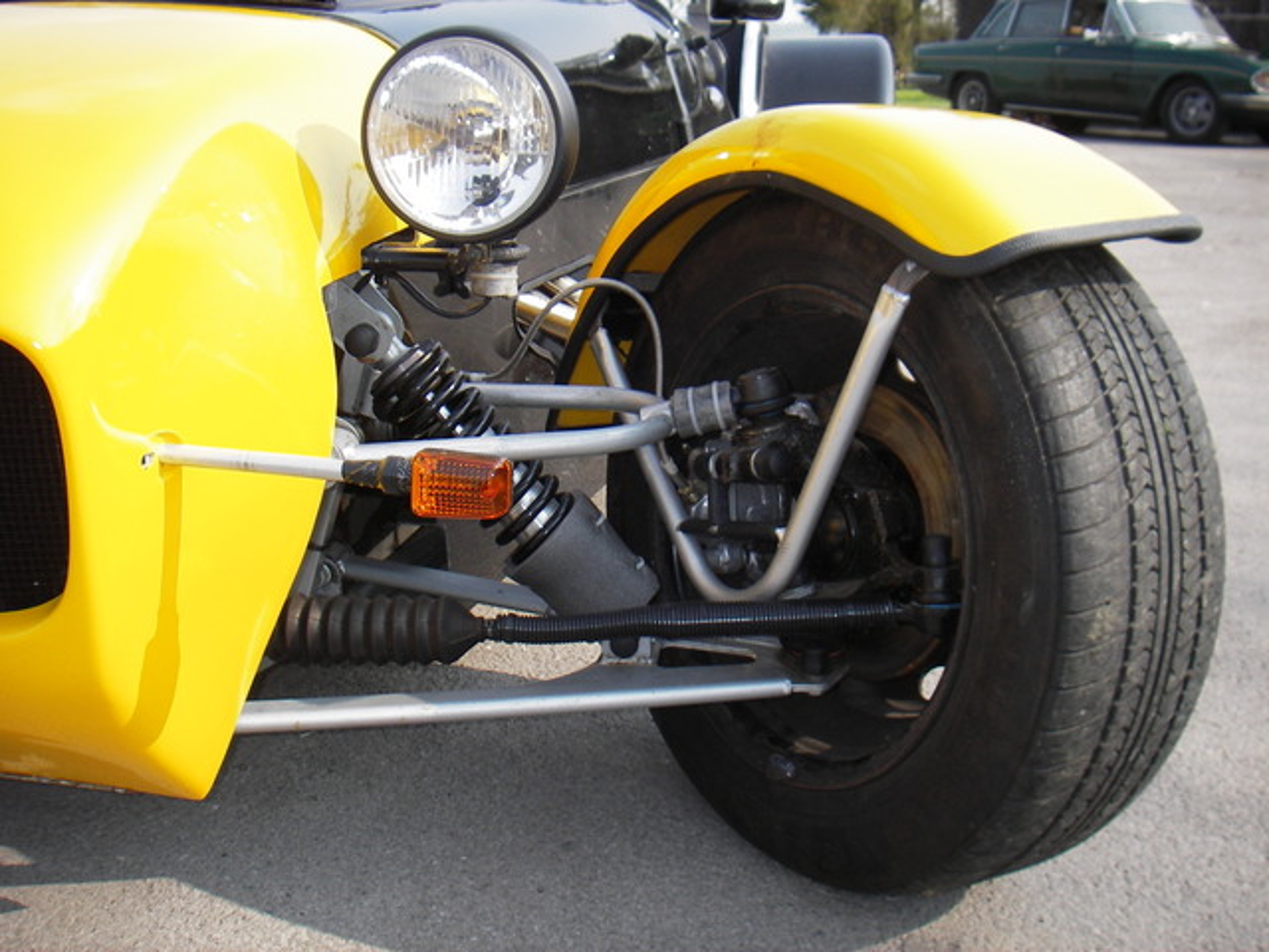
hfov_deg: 49.0
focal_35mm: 38
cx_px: 634
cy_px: 476
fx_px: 1393
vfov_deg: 37.7
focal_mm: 6.3
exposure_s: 1/250
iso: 50
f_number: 3.3
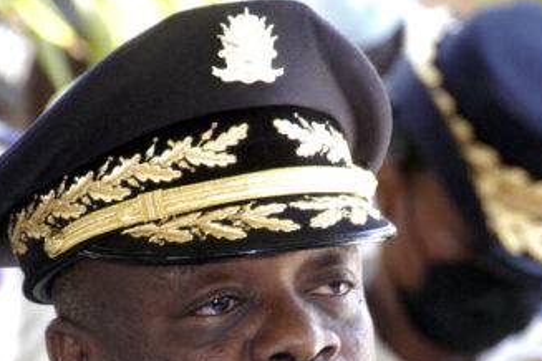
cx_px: 269
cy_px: 367
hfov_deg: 3.8
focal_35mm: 542
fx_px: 8159
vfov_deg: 2.5
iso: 1250
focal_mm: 170
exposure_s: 1/125
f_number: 5.6
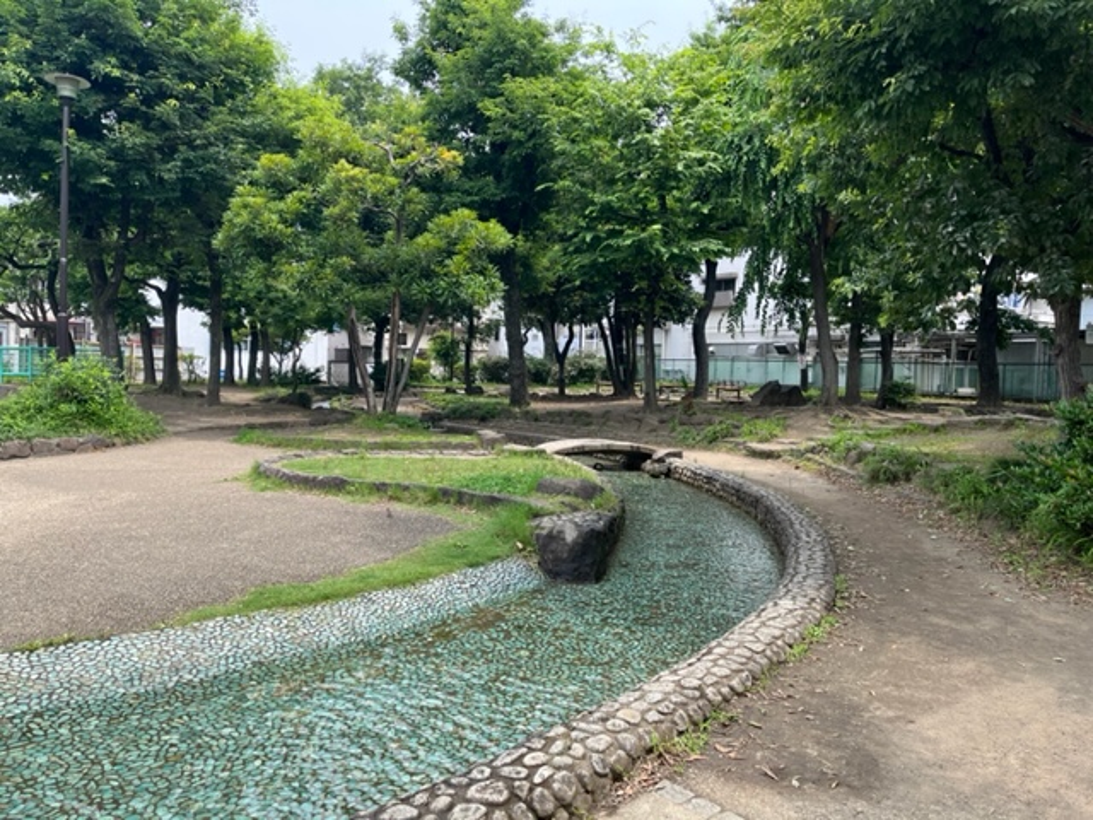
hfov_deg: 67.3
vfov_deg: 53.1
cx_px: 546
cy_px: 410
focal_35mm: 26
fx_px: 821
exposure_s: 1/891
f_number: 1.6
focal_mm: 5.1
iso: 50
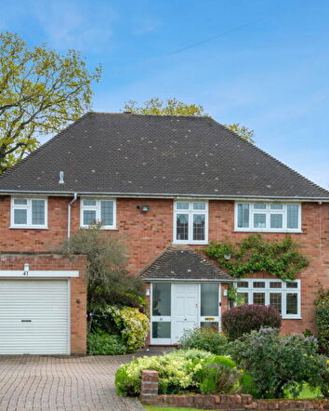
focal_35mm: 52
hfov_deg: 29.1
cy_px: 206
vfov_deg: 36.0
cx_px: 133
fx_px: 632
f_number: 4
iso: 640
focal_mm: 35
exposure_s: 1/1250
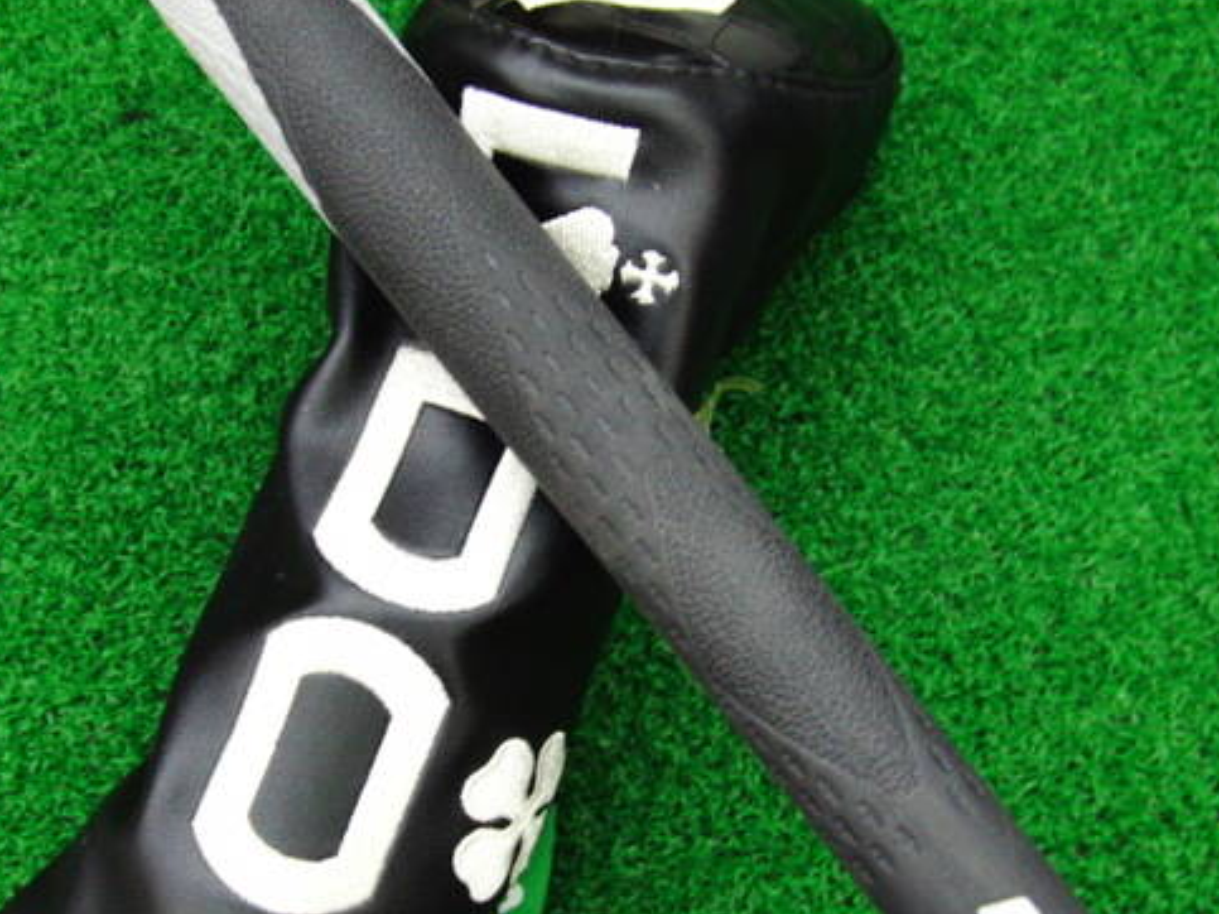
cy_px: 513
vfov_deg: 29.6
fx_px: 1725
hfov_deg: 38.9
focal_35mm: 49
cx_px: 530
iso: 400
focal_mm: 6.42
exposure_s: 1/30
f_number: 3.6
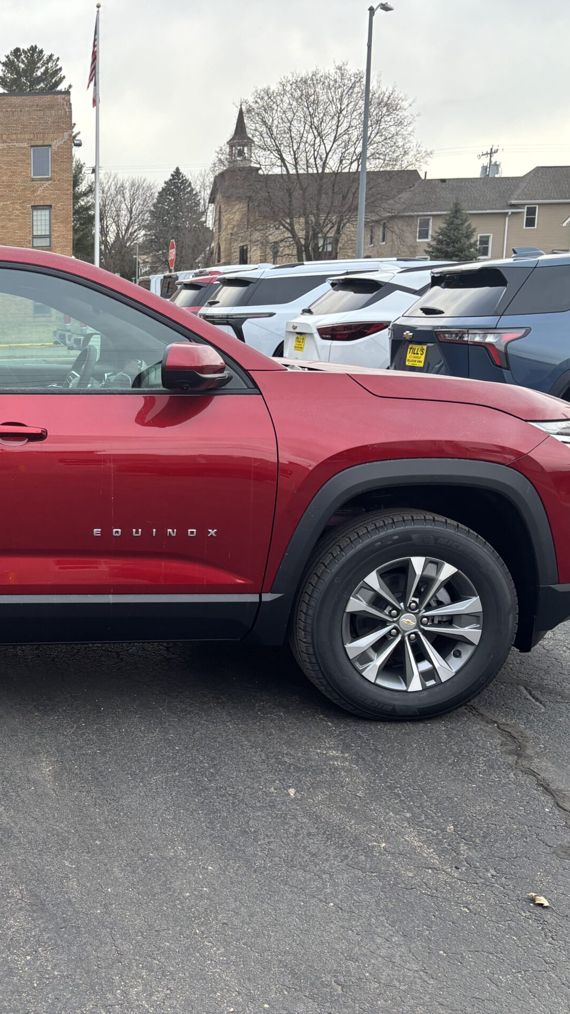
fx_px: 1021
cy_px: 507
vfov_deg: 52.8
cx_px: -45
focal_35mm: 38
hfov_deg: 28.5
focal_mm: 5.96
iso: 64
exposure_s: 1/159
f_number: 1.6
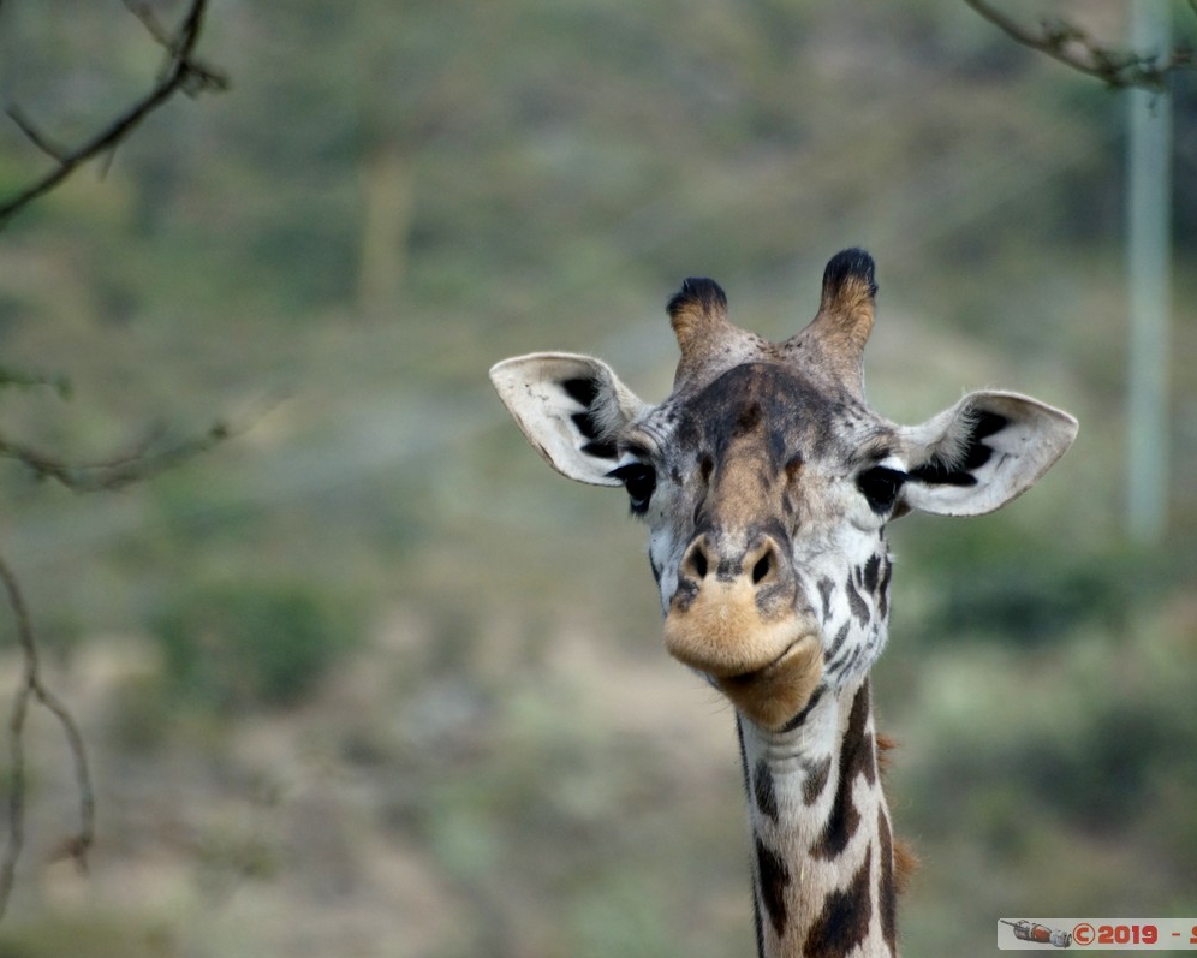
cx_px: 644
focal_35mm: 510
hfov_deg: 3.8
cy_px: 478
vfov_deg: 3.0
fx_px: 18069
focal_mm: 300
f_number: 5.6
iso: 800
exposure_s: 1/500
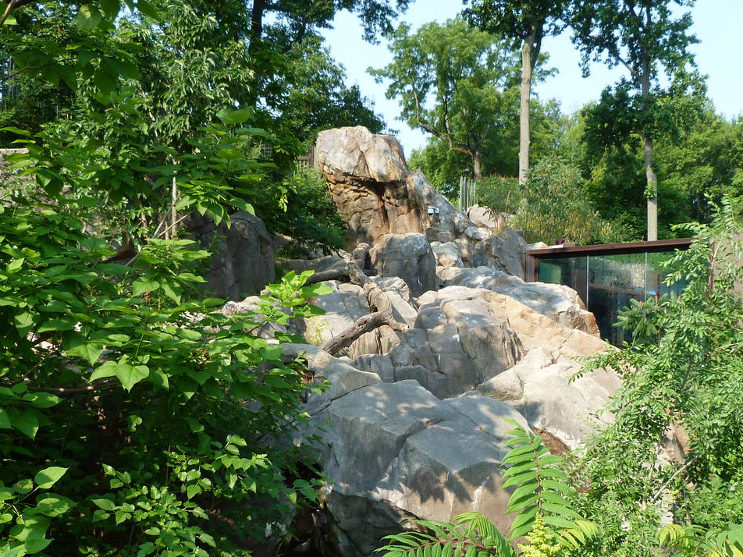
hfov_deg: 44.6
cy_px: 371
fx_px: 901
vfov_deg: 34.0
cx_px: 439
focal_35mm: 42
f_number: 4
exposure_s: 1/200
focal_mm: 4.5
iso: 80
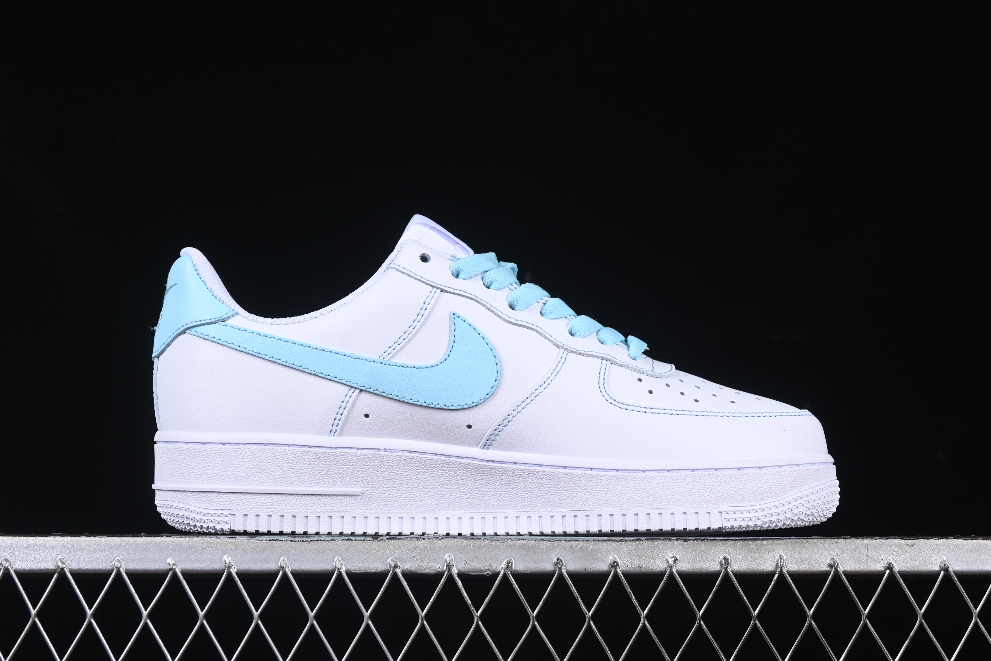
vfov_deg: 18.2
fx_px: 2064
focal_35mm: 75
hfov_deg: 27.0
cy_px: 330
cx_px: 496
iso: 160
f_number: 8
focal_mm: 50
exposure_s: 1/100
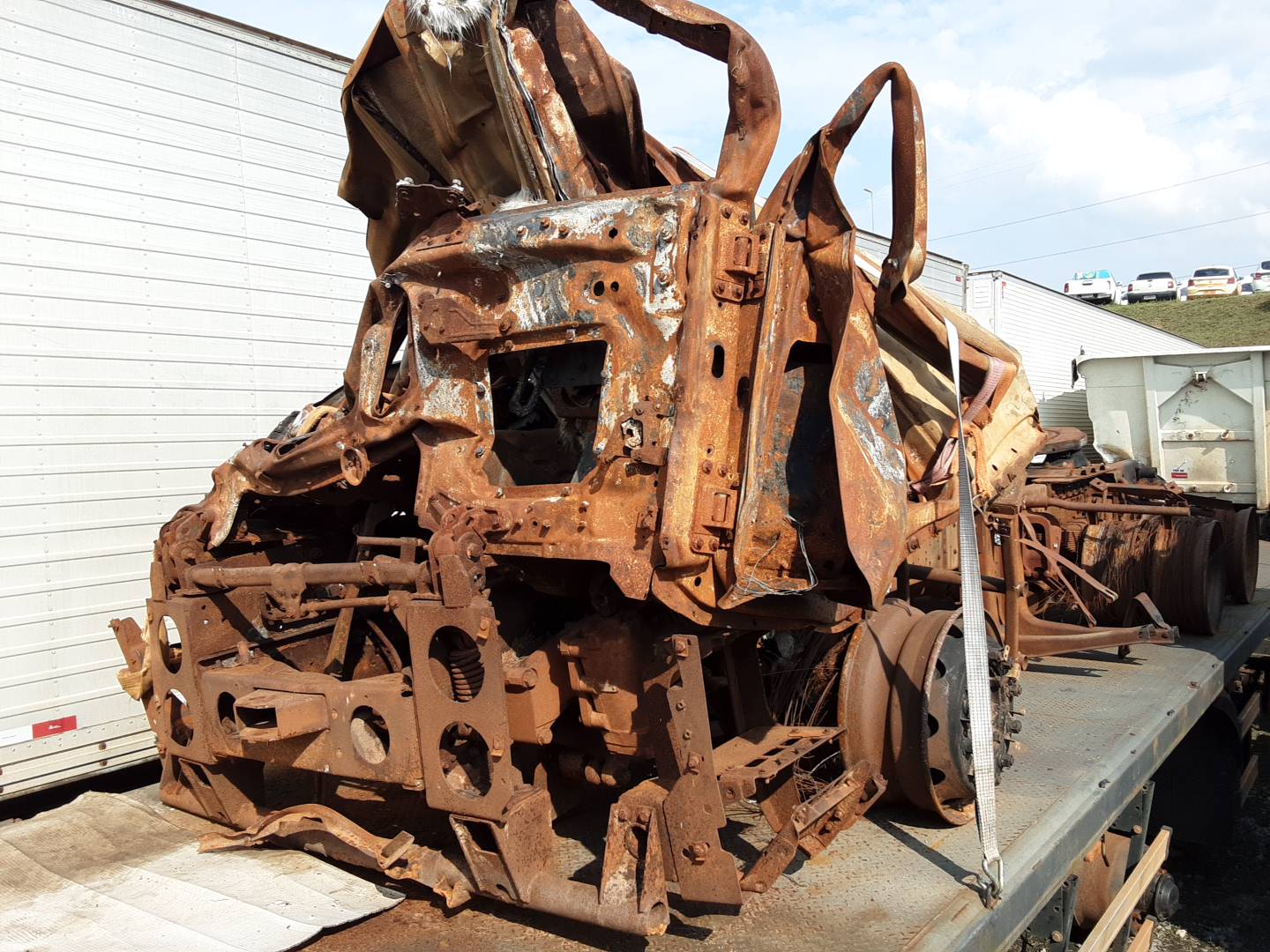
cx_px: 635
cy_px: 476
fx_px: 1027
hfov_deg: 63.4
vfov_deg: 49.7
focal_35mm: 28
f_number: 1.9
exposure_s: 1/938
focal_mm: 2.9
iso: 40
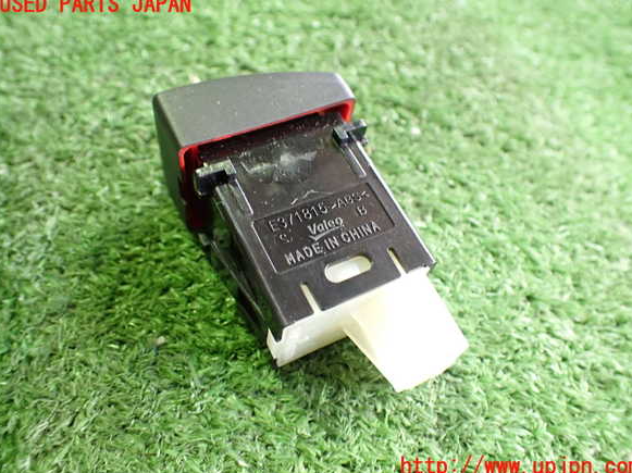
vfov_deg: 45.4
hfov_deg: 58.4
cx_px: 320
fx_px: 566
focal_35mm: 31
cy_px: 236
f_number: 2.3
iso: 800
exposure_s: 1/40
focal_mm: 5.4
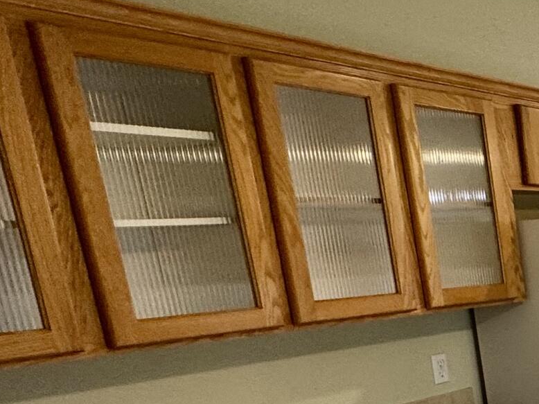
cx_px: 884
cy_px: 415
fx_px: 841
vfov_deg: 25.5
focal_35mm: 54
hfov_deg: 24.1
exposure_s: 1/60
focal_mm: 2.22
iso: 160
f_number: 2.2
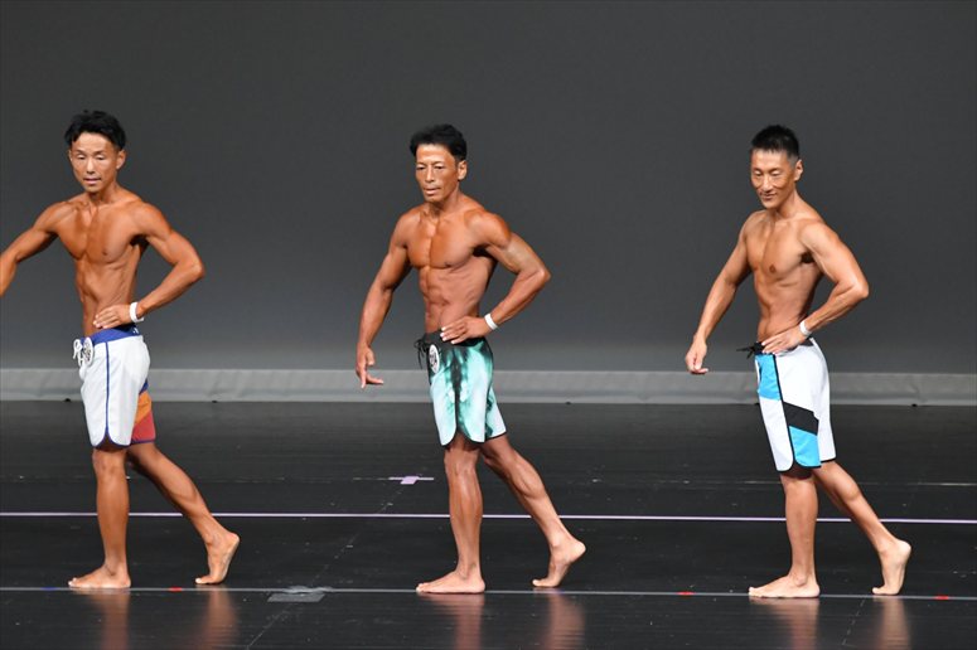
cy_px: 325
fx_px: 8138
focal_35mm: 300
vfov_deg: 4.6
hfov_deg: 6.9
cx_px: 488
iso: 4000
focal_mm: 200
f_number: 5.6
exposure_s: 1/400
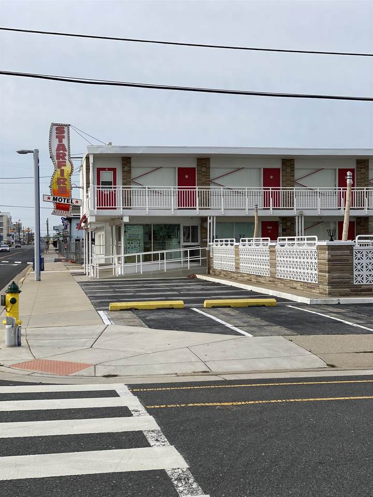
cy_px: 248
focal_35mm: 52
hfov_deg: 28.0
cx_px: 186
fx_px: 747
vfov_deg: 36.8
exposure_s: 1/1453
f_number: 2
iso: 20
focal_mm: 6
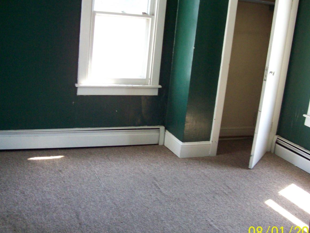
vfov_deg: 32.2
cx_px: 158
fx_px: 403
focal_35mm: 45
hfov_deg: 42.1
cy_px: 115
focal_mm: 6
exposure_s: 1/64
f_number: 2.7
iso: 200
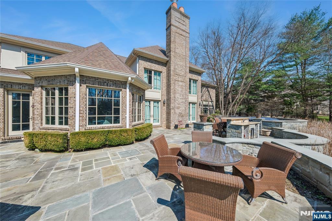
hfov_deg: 112.6
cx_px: 166
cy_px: 110
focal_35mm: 12
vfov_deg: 90.0
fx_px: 111
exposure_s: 1/250
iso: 125
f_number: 8
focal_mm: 8
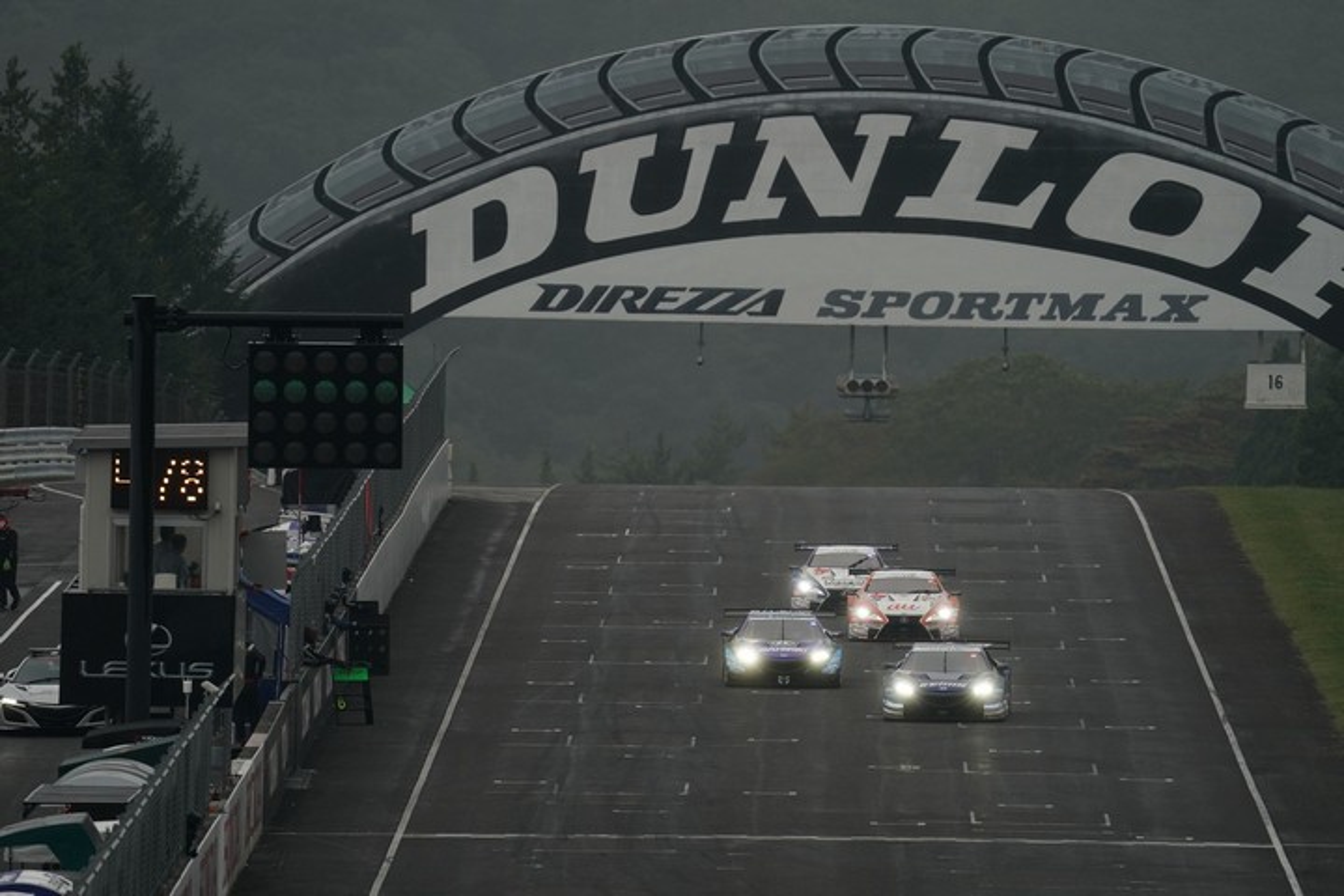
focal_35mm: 600
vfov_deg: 2.3
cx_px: 672
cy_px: 448
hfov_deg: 3.4
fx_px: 22398
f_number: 6.3
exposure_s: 1/640
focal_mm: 600
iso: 800
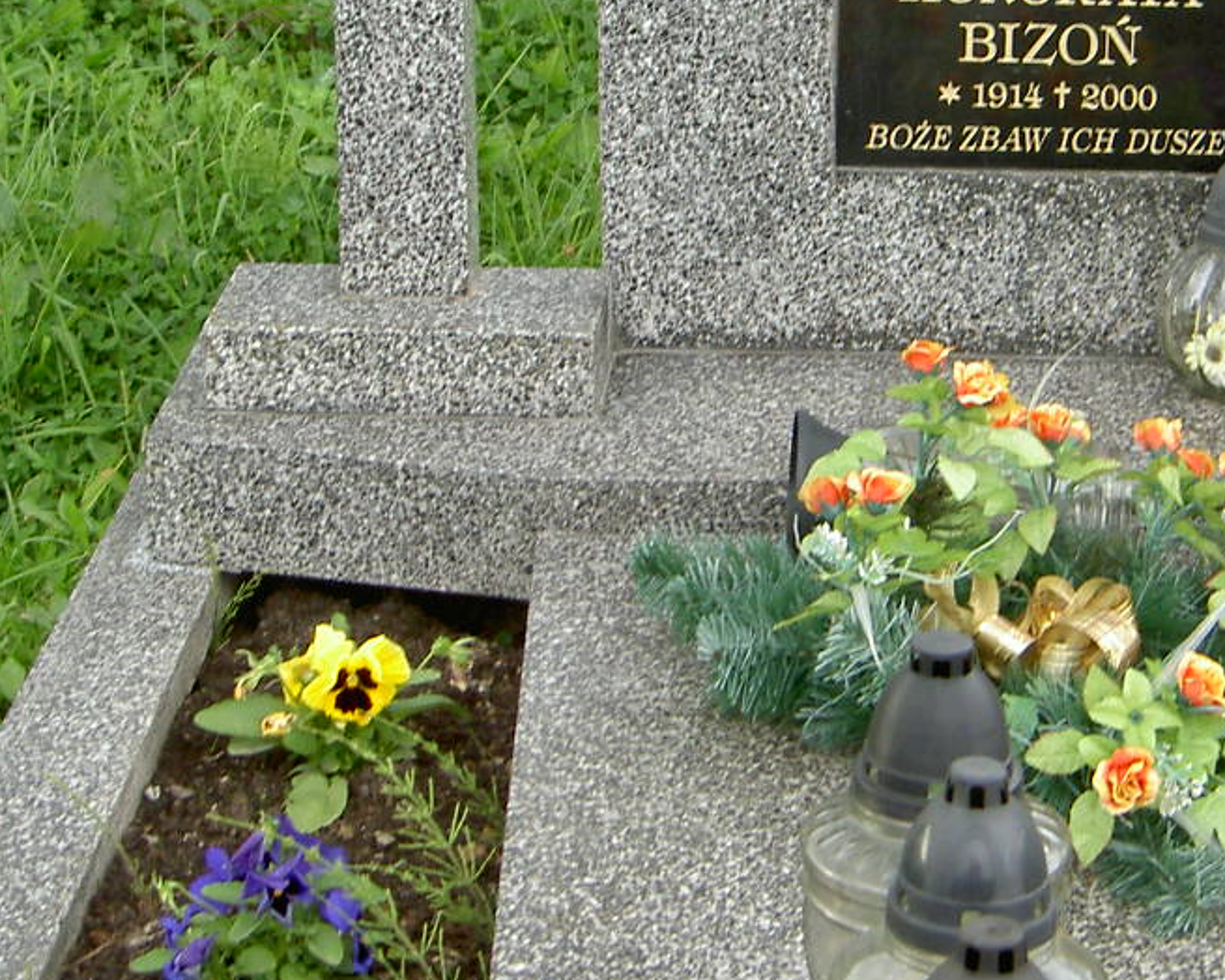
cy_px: 290
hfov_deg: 20.5
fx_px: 3372
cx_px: 832
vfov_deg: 16.5
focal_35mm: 93
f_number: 2.8
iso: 100
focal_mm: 8
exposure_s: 1/60
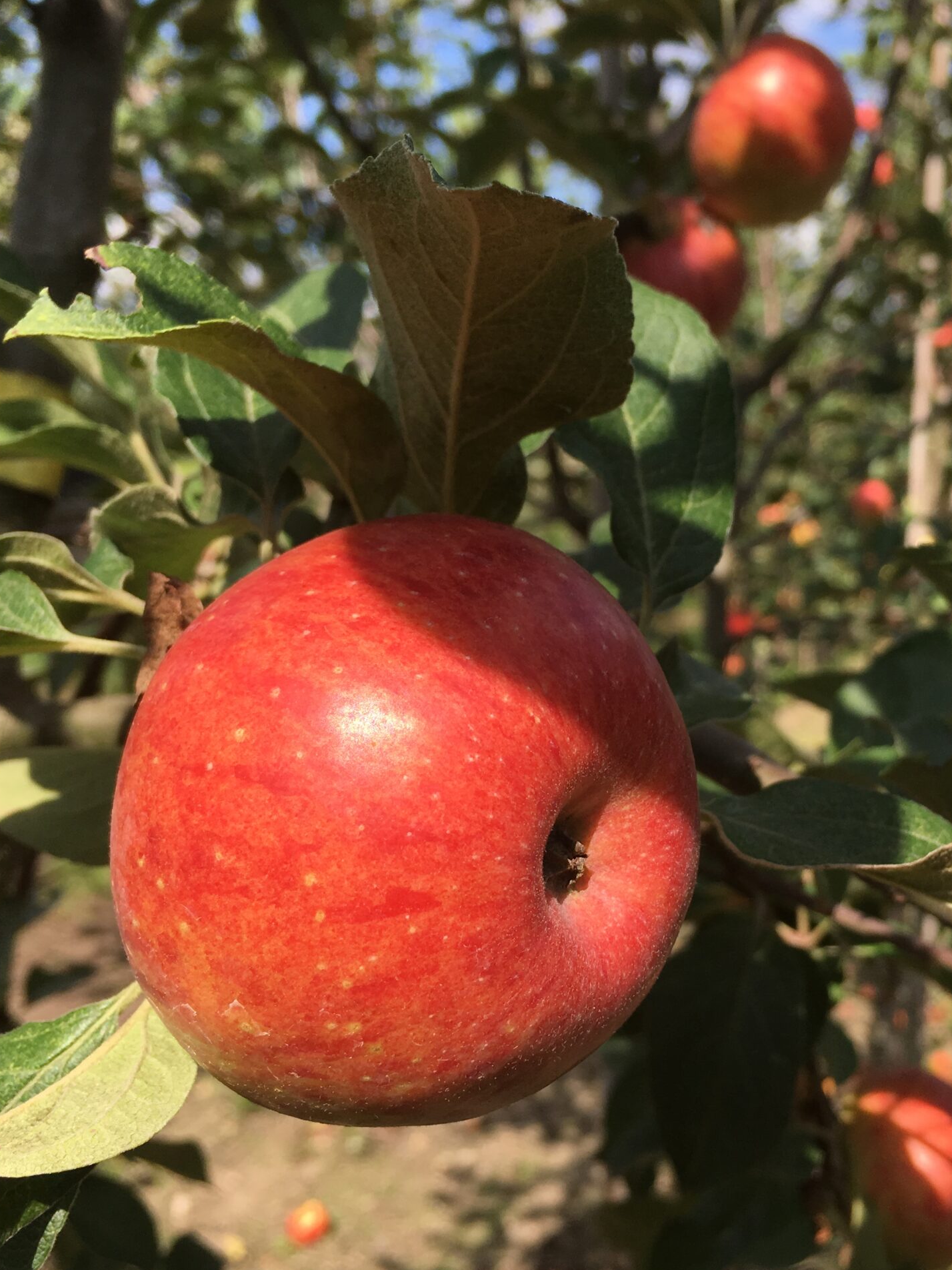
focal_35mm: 39
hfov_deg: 36.6
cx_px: 588
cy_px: 638
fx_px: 1430
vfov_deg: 47.9
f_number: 2.2
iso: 25
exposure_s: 1/1099
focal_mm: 4.15
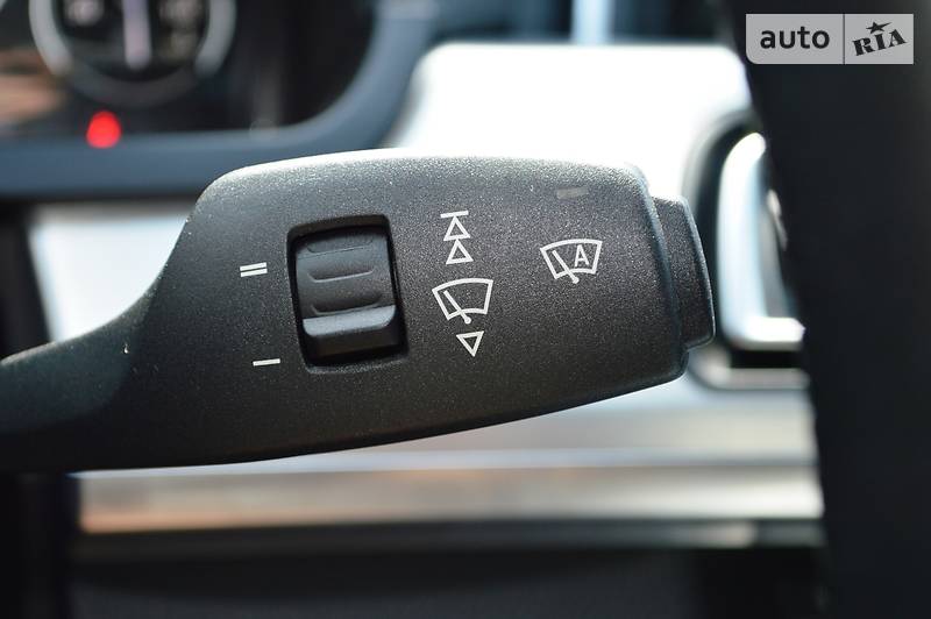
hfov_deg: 29.9
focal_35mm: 68
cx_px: 466
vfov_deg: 20.1
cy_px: 310
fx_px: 1744
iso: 400
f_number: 5.3
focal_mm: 45
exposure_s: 1/125
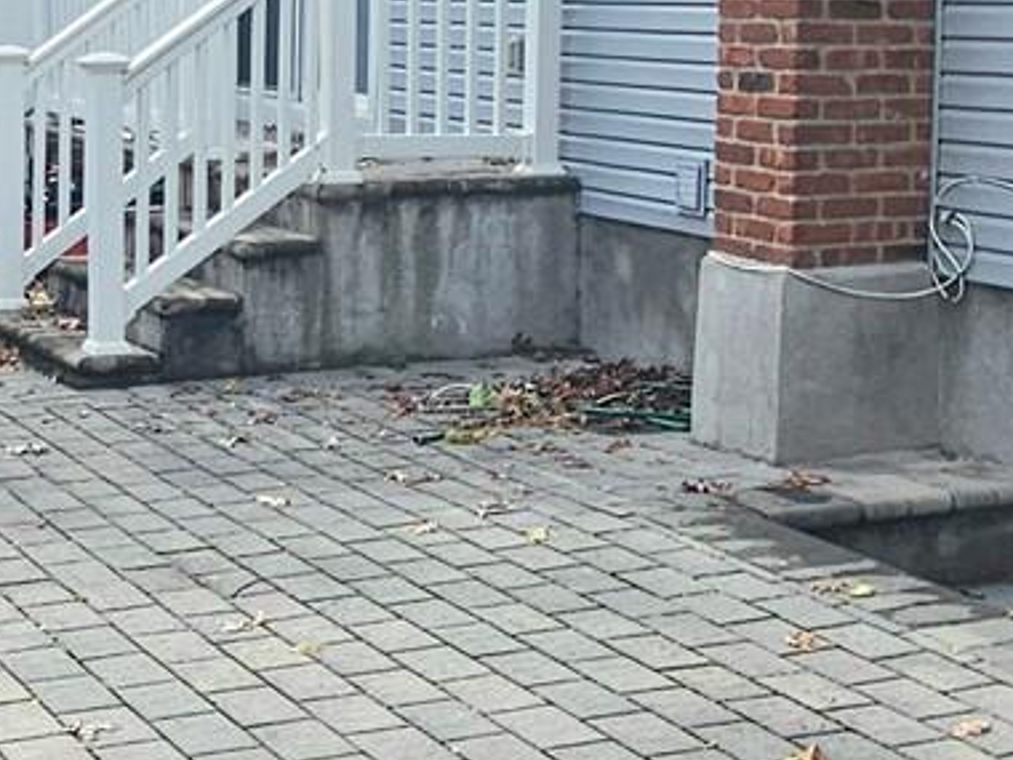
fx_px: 2048
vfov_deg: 20.7
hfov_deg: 27.7
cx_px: 384
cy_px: 120
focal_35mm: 70
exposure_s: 1/2500
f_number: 2.2
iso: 50
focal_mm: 2.2
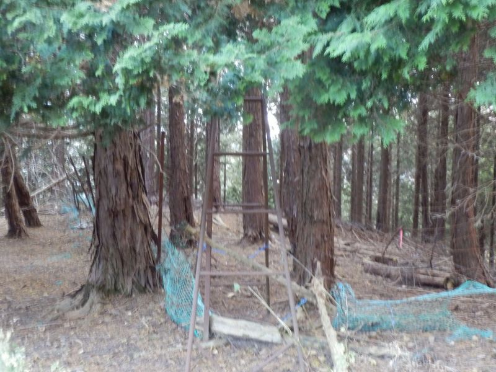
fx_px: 731
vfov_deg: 28.6
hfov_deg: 37.5
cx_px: 248
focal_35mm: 51
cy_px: 186
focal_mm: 9.1
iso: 800
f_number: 4.4
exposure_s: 1/8
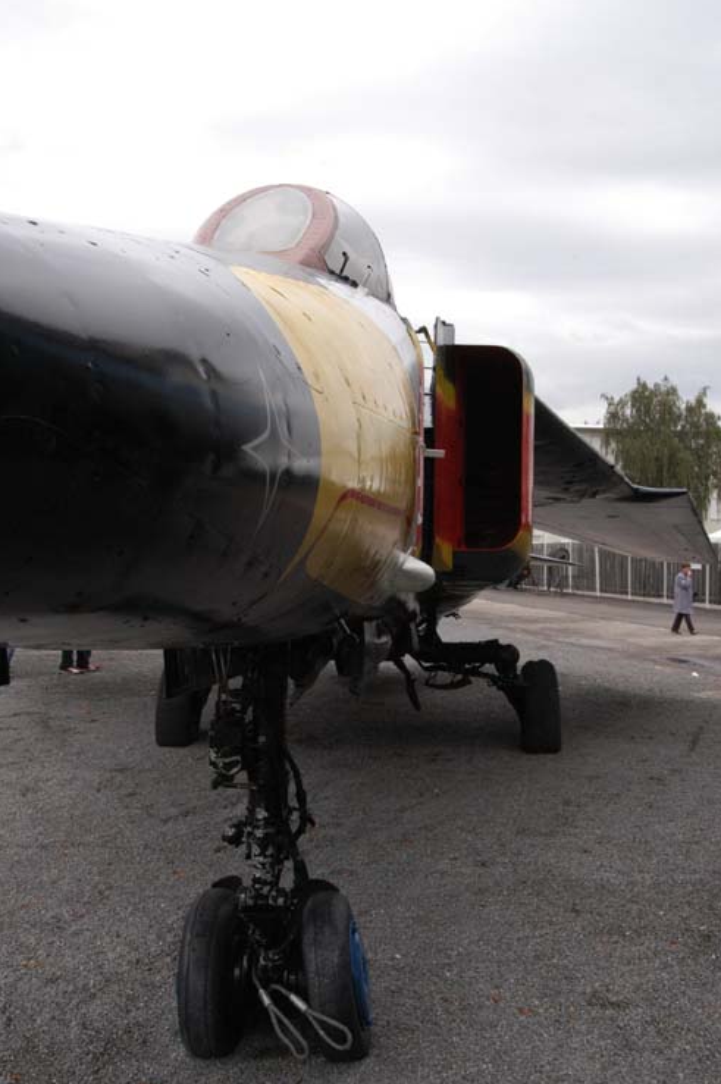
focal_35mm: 39
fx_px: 1173
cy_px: 533
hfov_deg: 34.2
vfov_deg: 49.6
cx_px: 341
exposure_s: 1/400
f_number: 10
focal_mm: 24
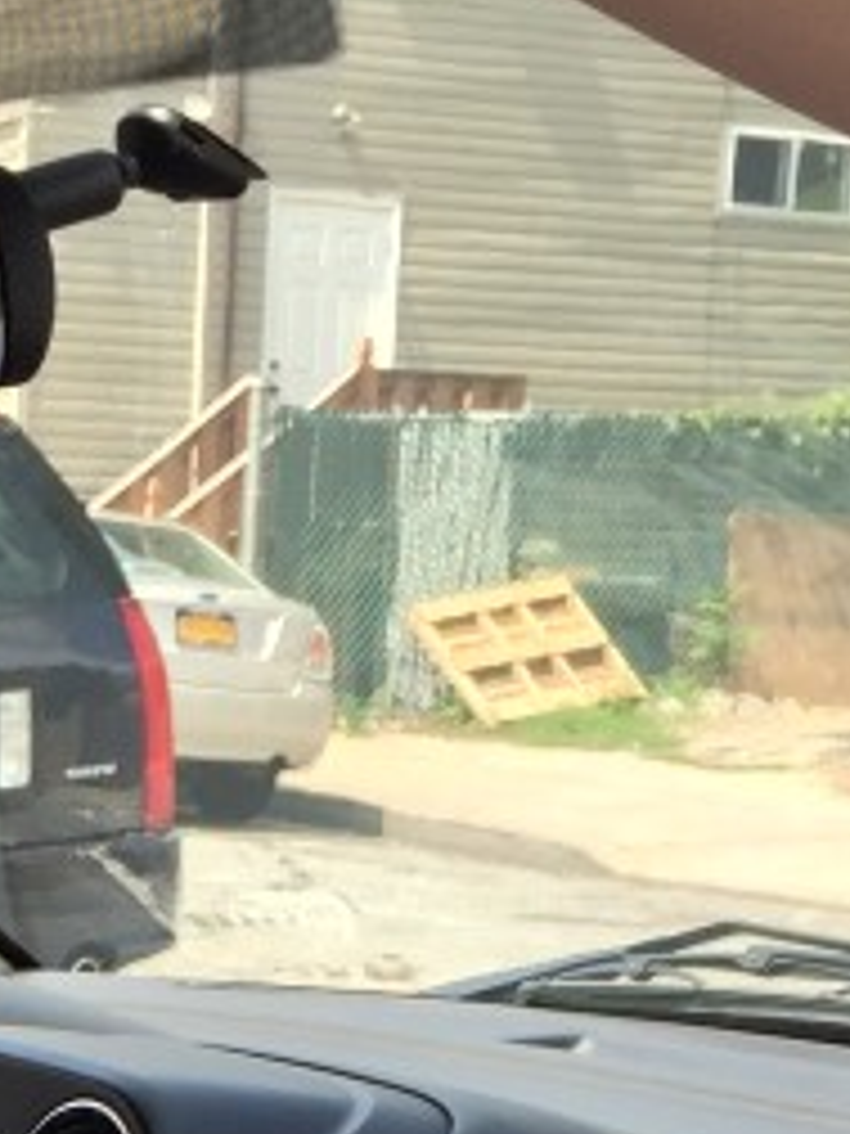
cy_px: 1706
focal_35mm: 118
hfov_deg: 12.3
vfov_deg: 15.4
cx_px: -121
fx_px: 3863
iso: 32
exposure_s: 1/377
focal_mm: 4.15
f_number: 2.2
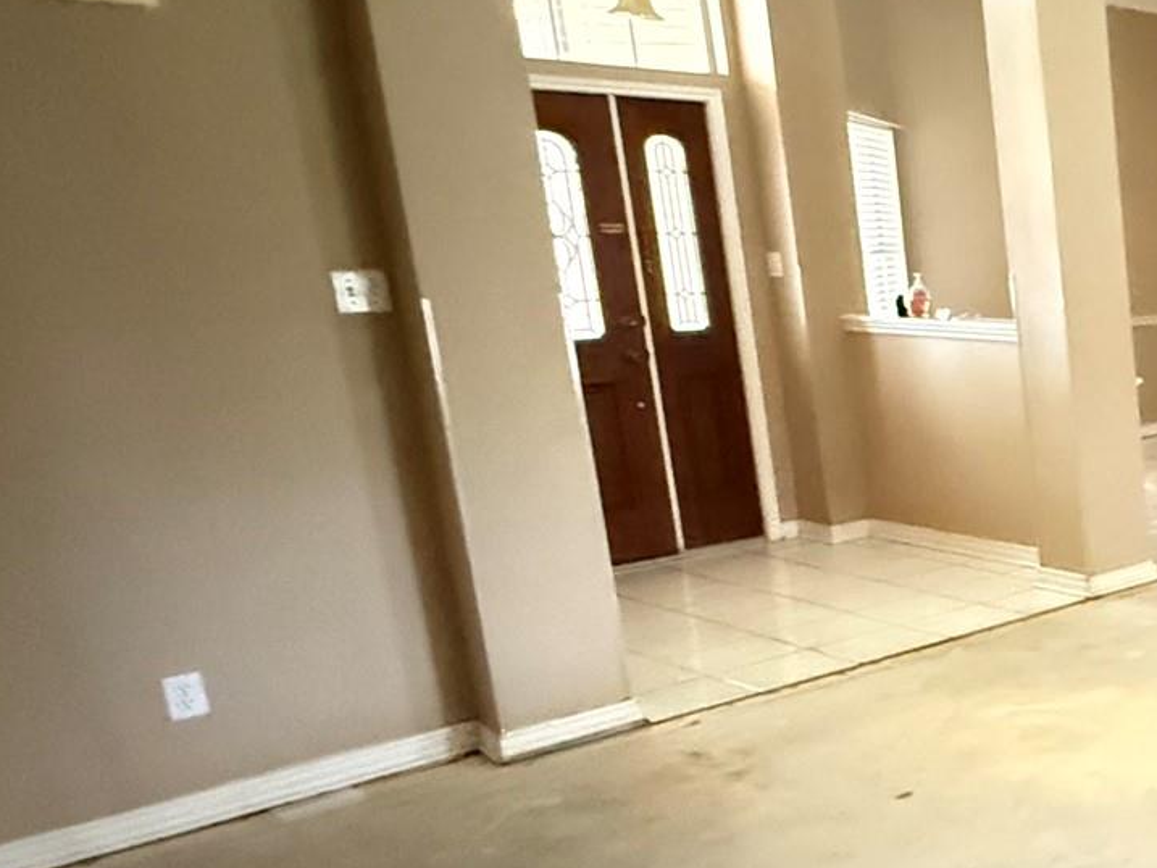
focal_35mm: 40
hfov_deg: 31.6
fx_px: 1337
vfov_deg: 35.9
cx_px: 1610
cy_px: 497
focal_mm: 2.22
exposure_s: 1/30
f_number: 2.2
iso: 2500
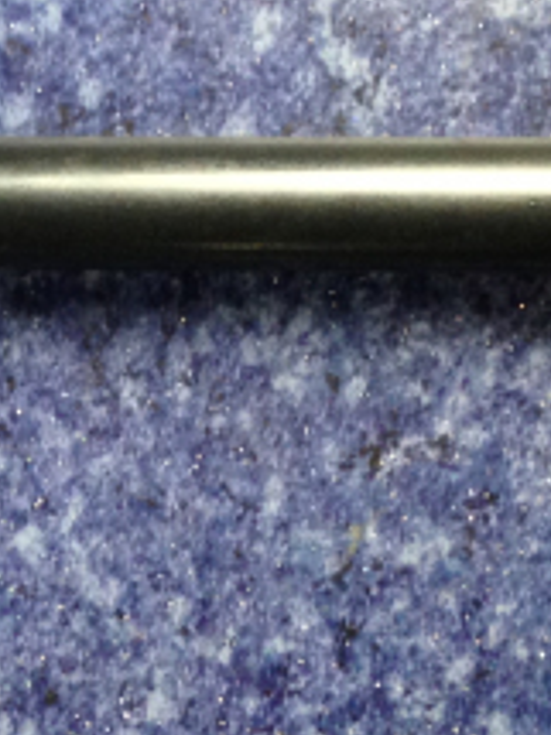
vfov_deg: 16.0
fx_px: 2613
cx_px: -110
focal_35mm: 123
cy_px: 243
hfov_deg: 11.8
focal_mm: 4.12
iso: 160
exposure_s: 1/20
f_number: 2.4
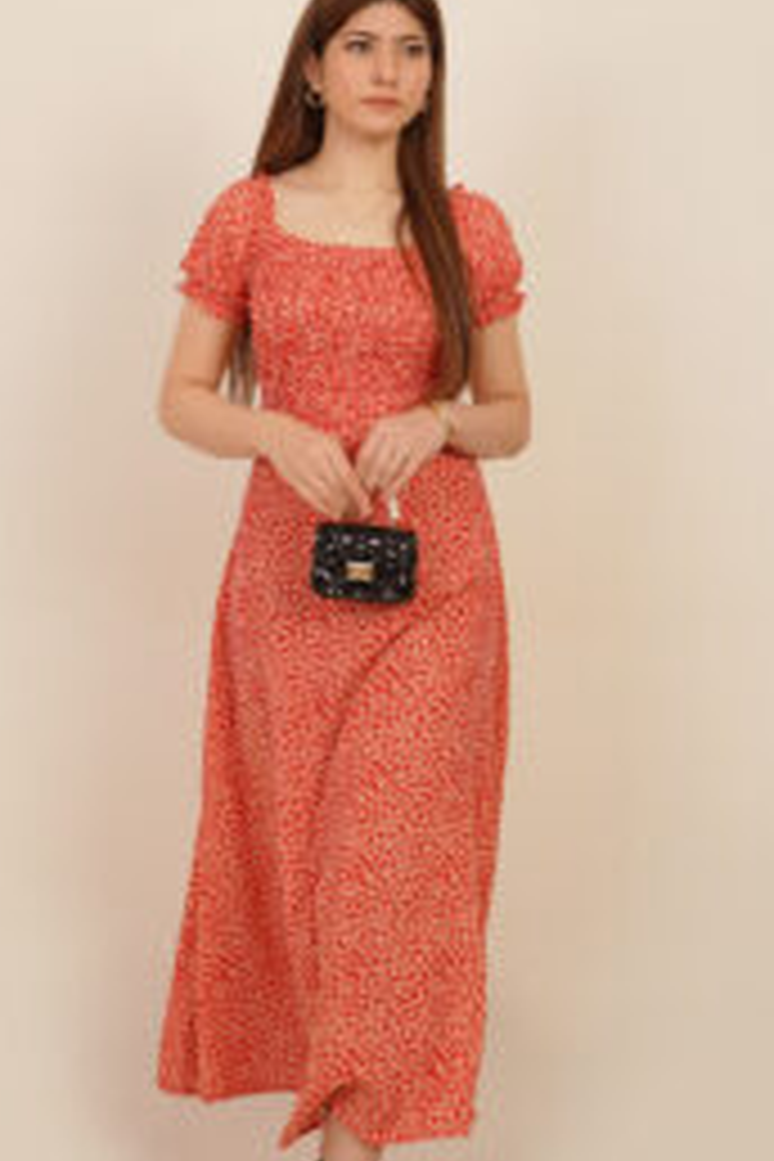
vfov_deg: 32.7
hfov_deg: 22.3
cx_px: 351
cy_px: 410
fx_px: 1967
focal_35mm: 61
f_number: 3.2
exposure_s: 1/160
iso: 320
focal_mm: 35
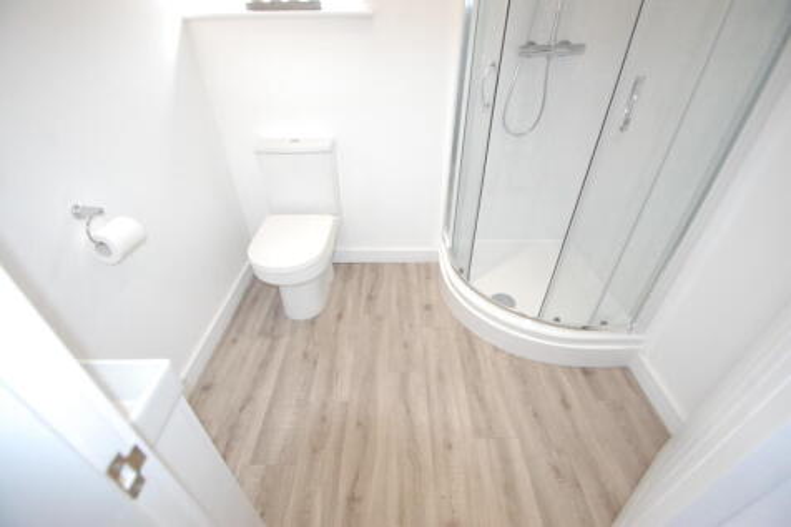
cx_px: 396
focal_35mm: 15
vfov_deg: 77.3
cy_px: 264
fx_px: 329
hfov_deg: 100.4
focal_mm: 10
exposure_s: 1/100
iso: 1600
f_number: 3.5
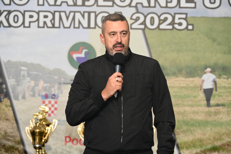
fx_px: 866
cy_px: 77
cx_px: 116
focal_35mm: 135
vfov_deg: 10.1
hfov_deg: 15.2
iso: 12800
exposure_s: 1/160
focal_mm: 135
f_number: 6.3
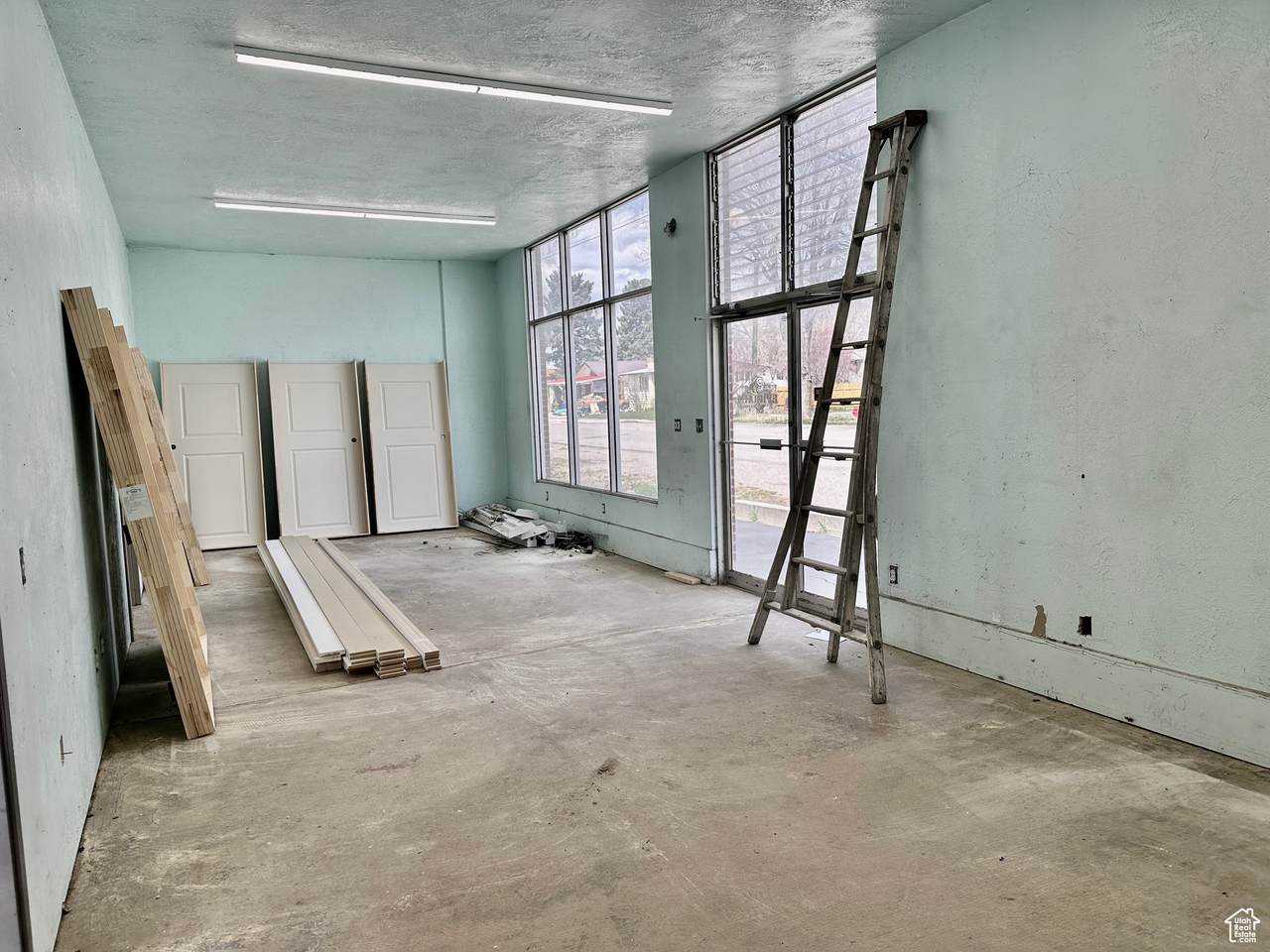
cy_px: 476
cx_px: 635
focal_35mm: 24
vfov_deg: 56.8
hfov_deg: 71.6
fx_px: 881
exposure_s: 1/864
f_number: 1.78
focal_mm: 6.86
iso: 80
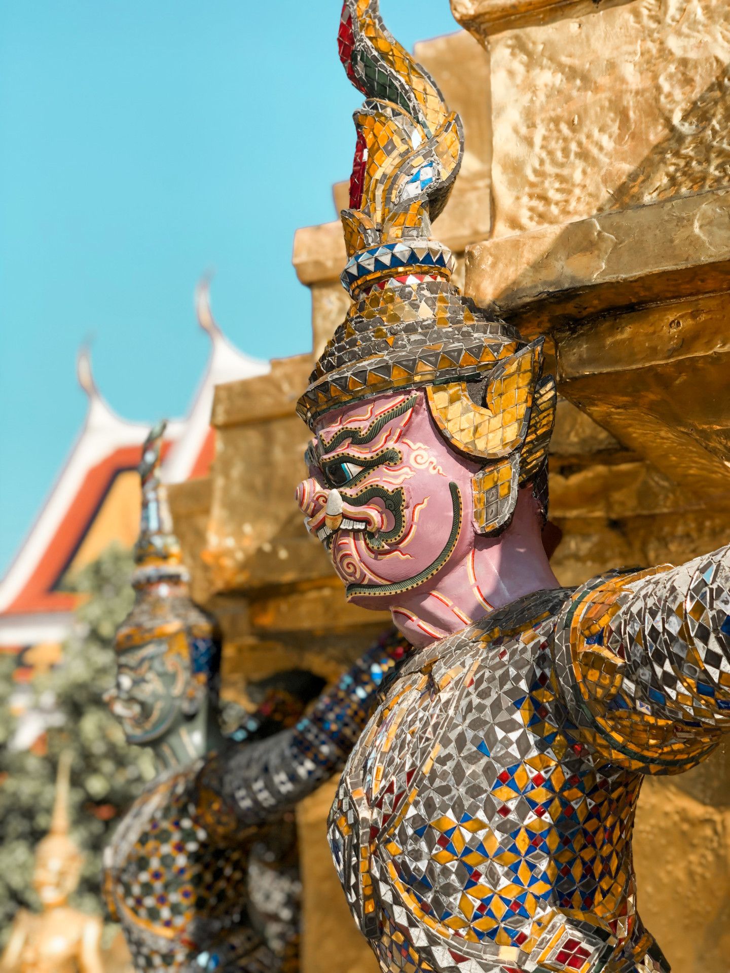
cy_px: 486
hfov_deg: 28.0
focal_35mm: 52
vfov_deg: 36.8
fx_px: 1462
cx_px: 365
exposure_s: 1/480
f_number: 2.4
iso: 16
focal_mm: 6
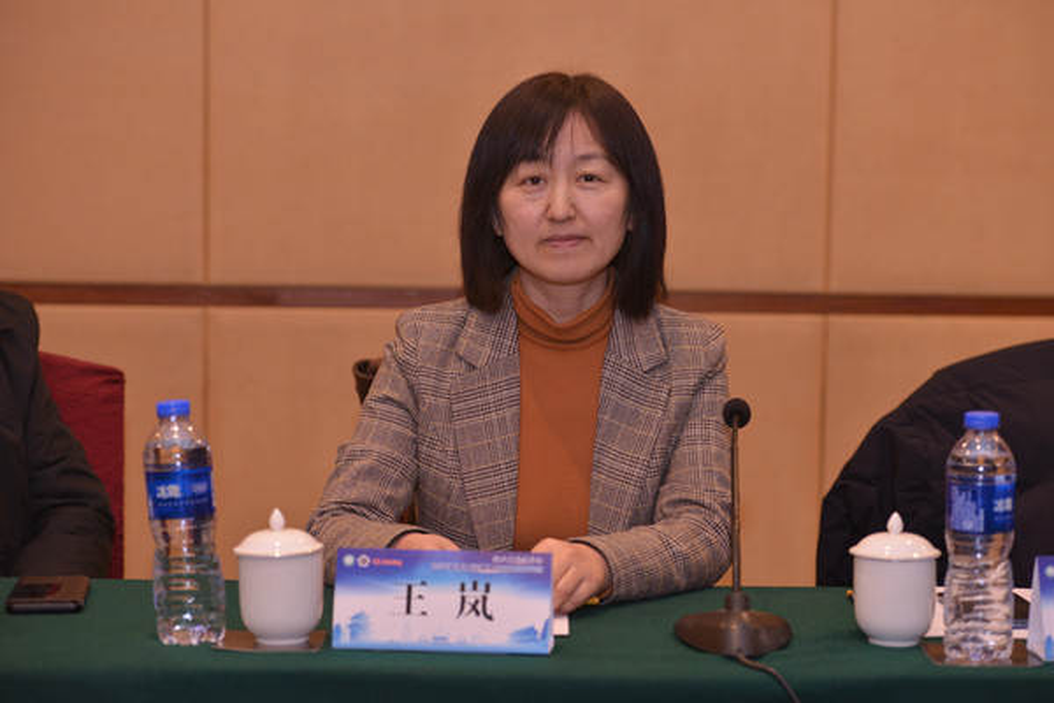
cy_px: 352
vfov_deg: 14.4
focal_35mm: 95
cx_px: 527
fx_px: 2781
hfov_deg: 21.5
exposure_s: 1/80
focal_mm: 95
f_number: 3.5
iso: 500
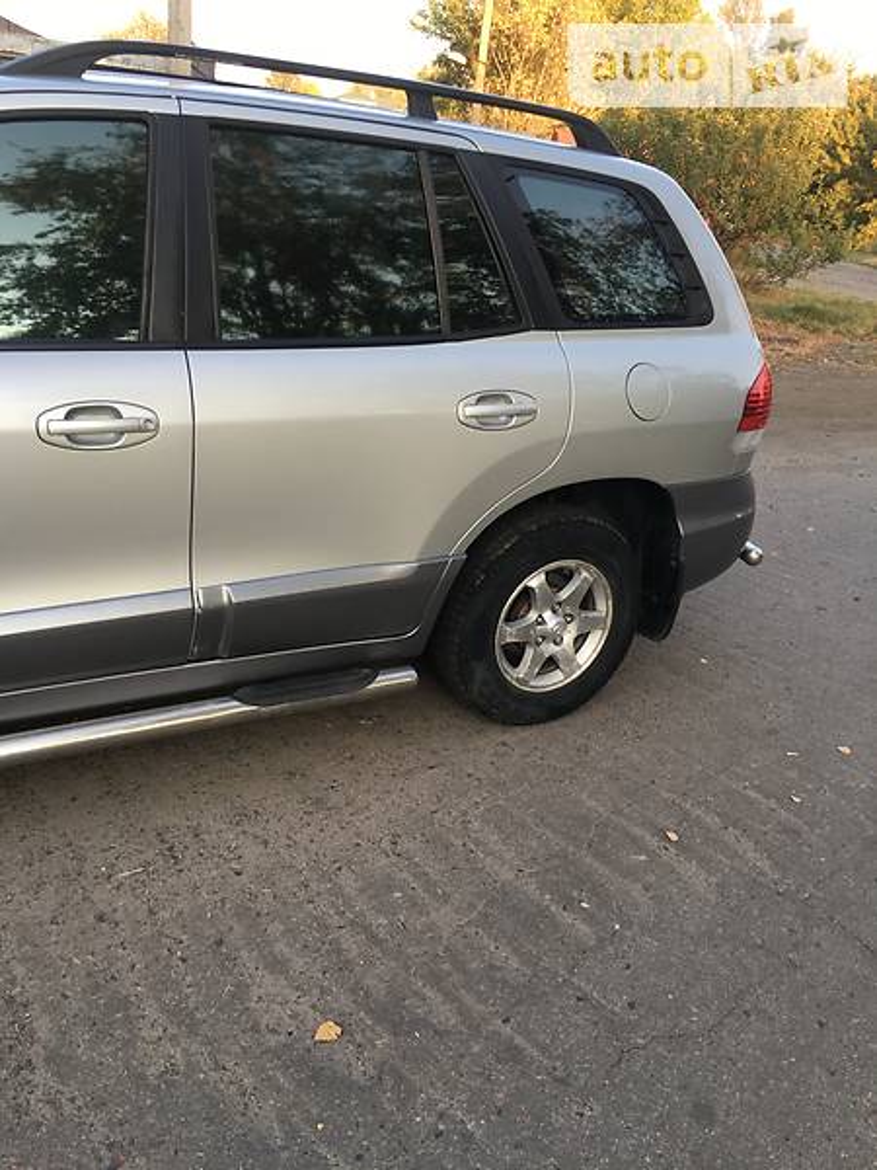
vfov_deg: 61.7
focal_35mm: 29
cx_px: 438
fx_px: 980
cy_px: 585
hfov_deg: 48.2
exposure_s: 1/100
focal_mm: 4.2
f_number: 2.2
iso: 32
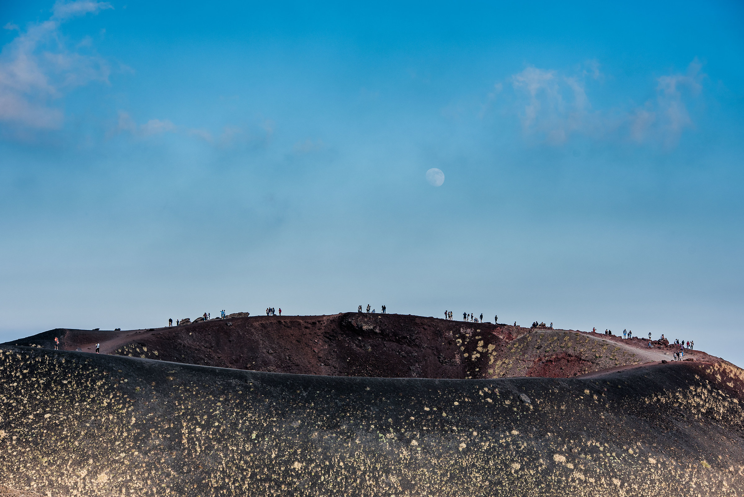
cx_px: 372
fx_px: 2315
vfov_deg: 12.2
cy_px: 248
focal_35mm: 112
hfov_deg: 18.3
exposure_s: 1/400
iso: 100
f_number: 6.3
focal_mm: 112
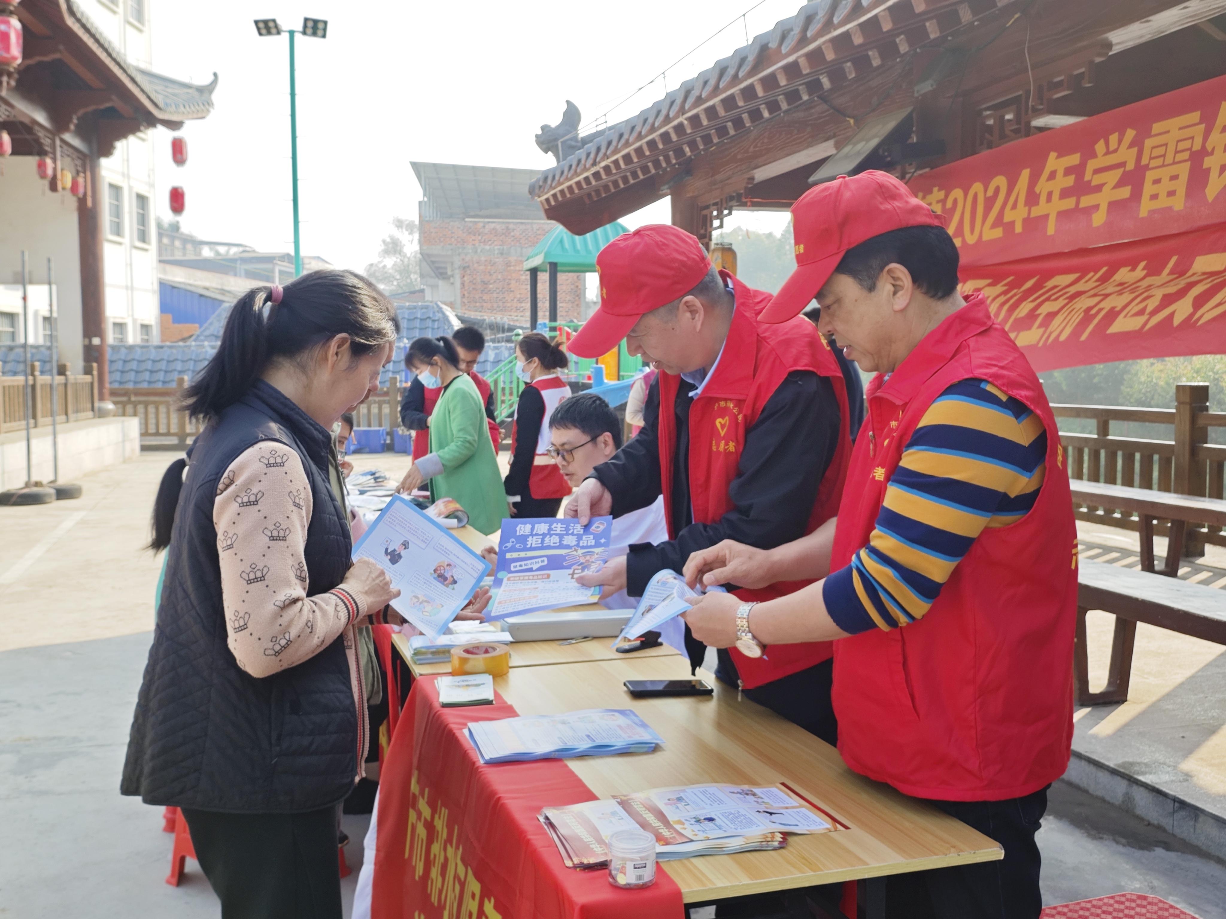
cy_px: 460
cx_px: 613
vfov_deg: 44.2
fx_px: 1133
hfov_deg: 56.8
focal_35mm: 32
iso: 50
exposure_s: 1/411
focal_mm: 6.68
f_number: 2.8
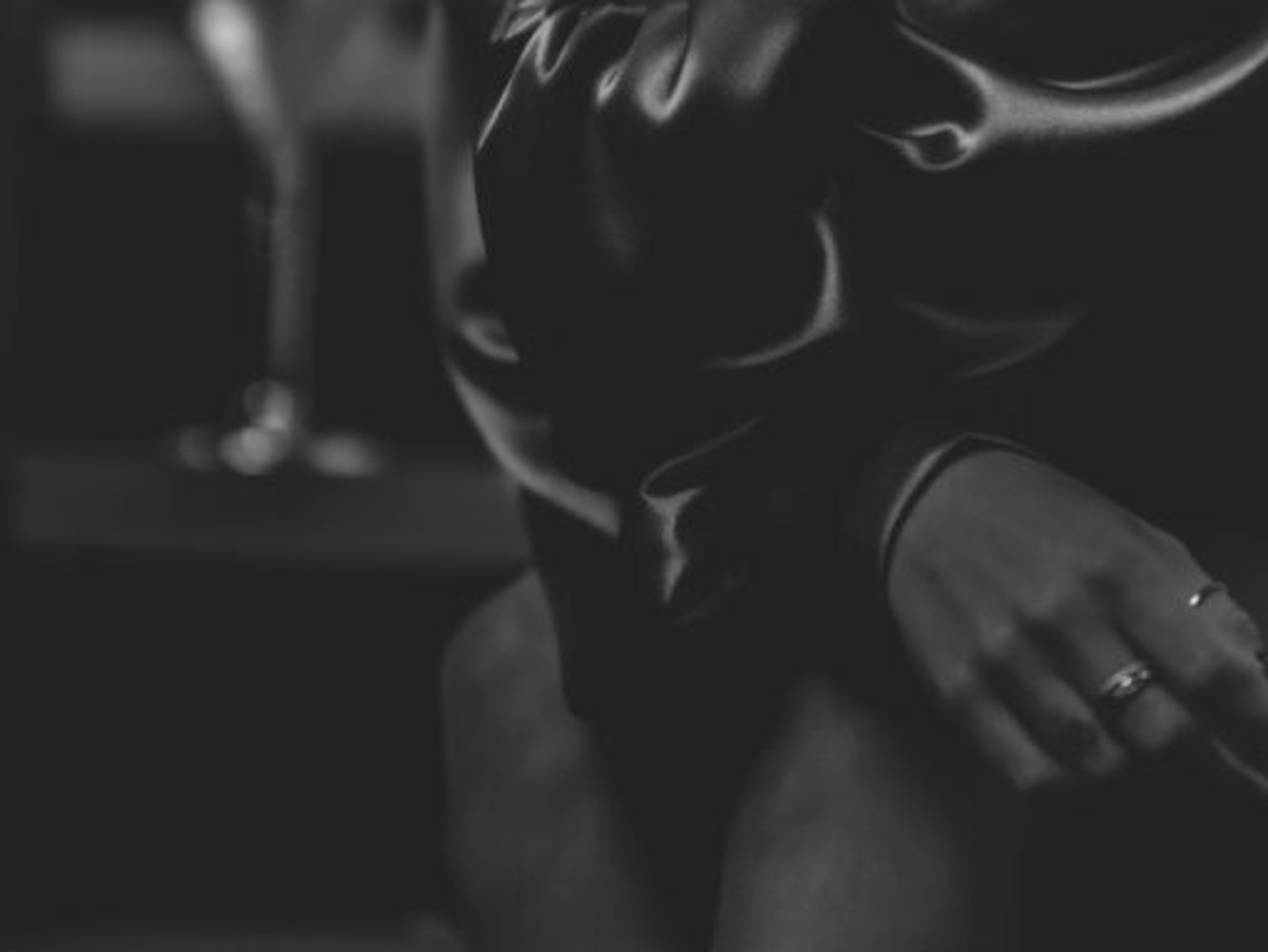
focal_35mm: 164
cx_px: 767
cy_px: -124
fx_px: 6010
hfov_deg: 12.0
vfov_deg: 9.0
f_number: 1.4
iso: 200
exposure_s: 1/1250
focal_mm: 85
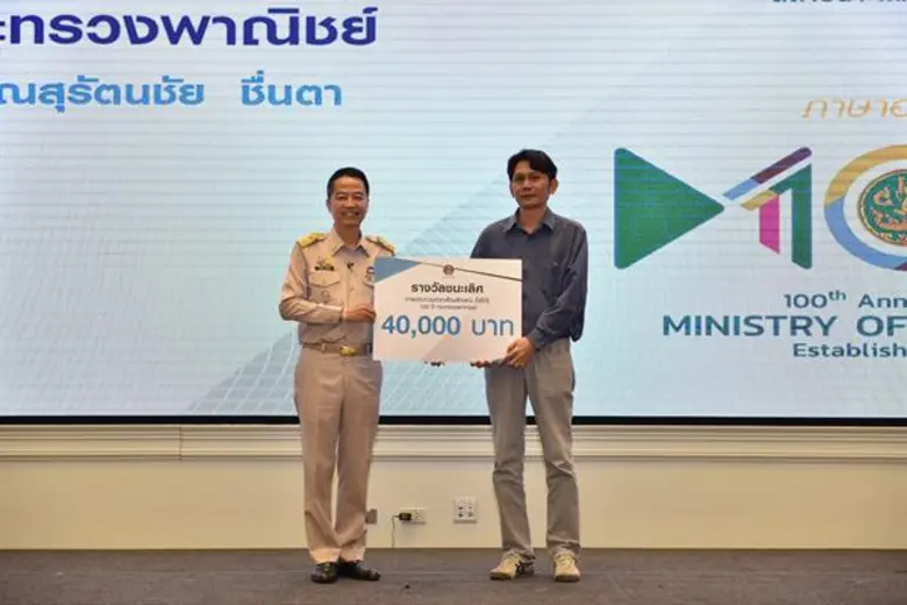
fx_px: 1663
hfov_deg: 30.5
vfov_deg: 20.6
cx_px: 454
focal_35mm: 66
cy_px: 302
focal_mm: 66
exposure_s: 1/200
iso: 500
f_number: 2.8
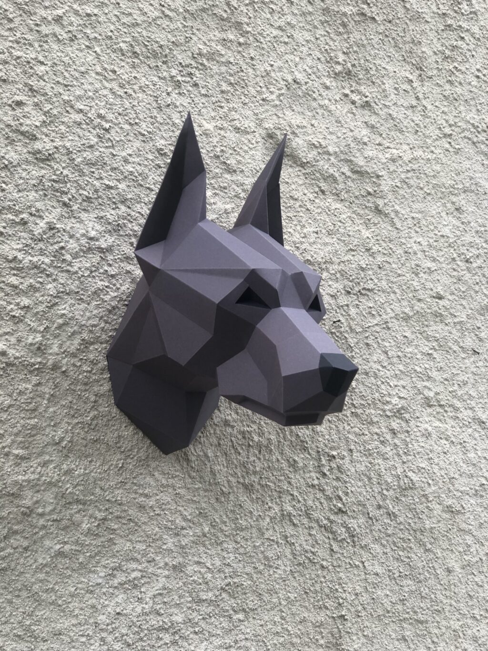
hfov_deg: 25.7
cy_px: 326
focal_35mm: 57
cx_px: 244
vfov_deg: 33.8
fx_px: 1071
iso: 25
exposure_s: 1/60
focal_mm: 6.6
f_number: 2.8
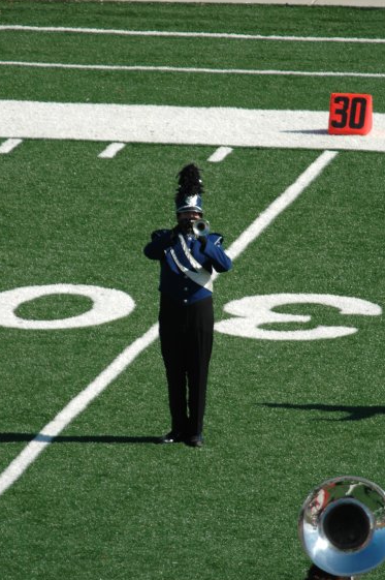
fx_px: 10317
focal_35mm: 642
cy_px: 304
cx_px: 186
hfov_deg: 2.1
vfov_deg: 3.2
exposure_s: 1/1000
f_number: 5.6
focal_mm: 400
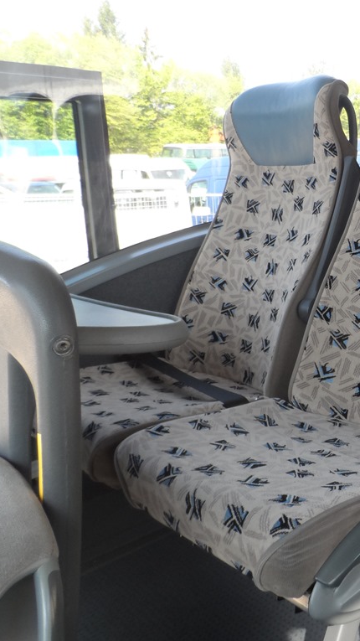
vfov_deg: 56.6
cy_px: 320
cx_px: 400
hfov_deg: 30.1
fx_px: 594
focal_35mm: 35
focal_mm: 4
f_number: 3.2
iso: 80
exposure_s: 1/60
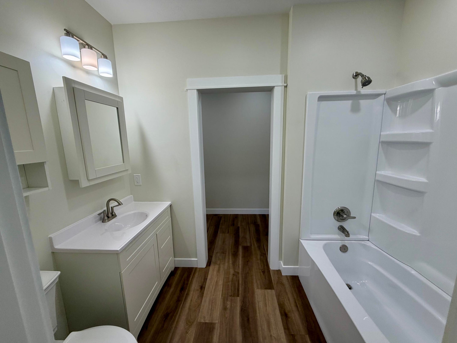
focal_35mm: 14
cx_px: 228
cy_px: 172
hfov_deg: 102.1
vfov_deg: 85.7
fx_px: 185
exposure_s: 1/120
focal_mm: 2.22
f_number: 2.2
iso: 80
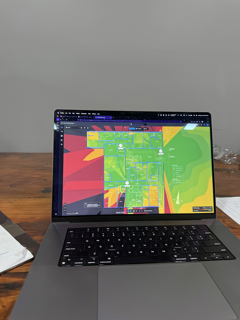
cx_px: 120
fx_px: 222
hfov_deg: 56.8
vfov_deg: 71.6
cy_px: 160
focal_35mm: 24
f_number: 1.78
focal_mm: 6.76
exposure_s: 1/60
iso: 250
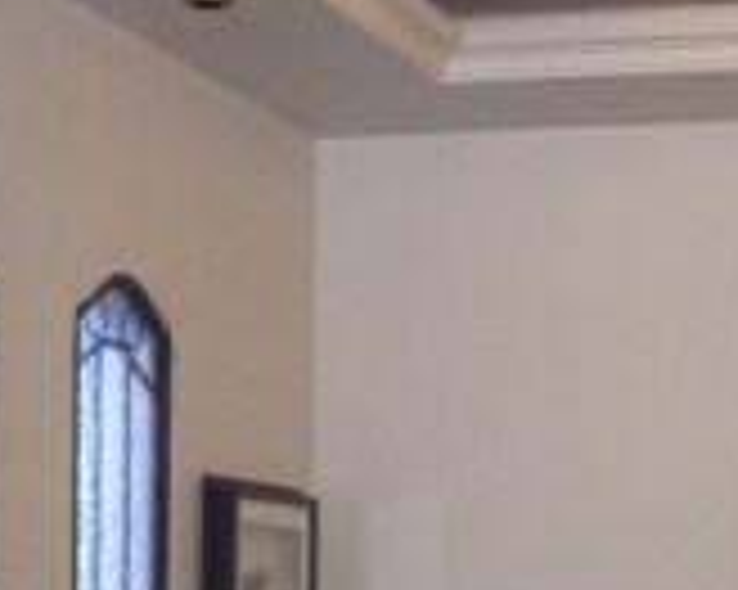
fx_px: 2358
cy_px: 808
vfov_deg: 13.6
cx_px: 596
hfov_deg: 17.6
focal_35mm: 108
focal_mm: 5.2
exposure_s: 1/30
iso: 125
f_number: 3.3
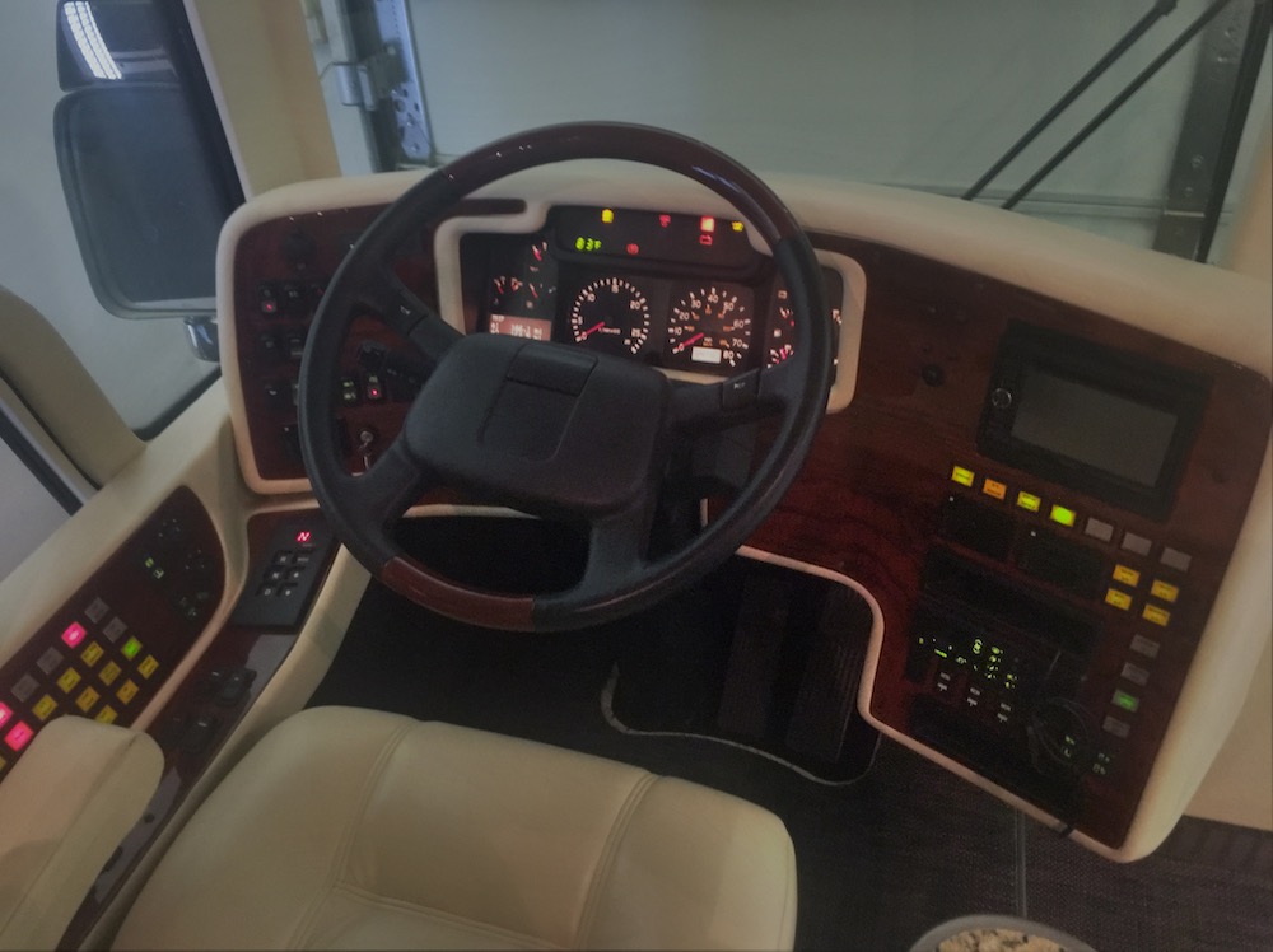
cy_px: 476
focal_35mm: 29
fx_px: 1065
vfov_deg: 48.2
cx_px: 636
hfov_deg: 61.7
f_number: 2.2
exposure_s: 1/15
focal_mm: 4.15
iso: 200
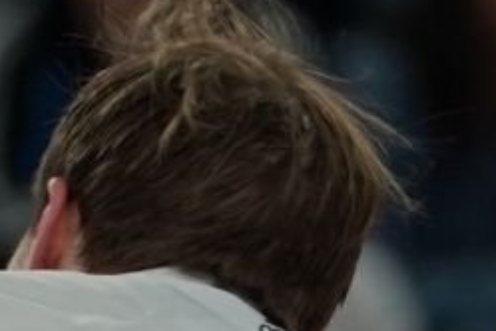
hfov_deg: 1.1
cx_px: -233
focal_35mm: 1874
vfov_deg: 0.7
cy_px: 594
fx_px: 25818
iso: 1000
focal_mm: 173
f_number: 2.8
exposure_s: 1/1000
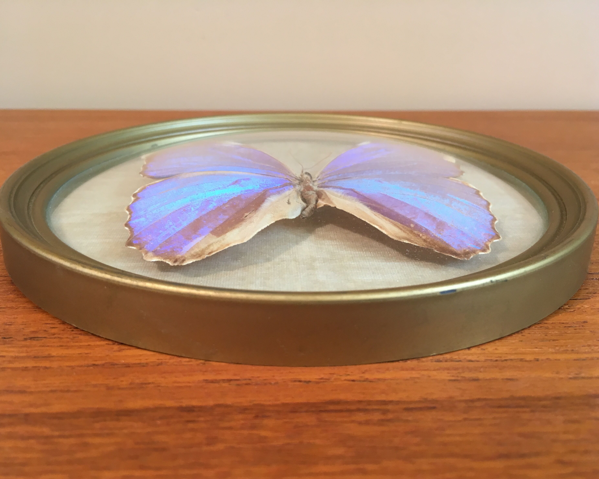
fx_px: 550
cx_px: 291
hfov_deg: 57.2
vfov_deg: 47.1
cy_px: 245
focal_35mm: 31
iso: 100
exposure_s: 1/33
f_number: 2.2
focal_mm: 4.15
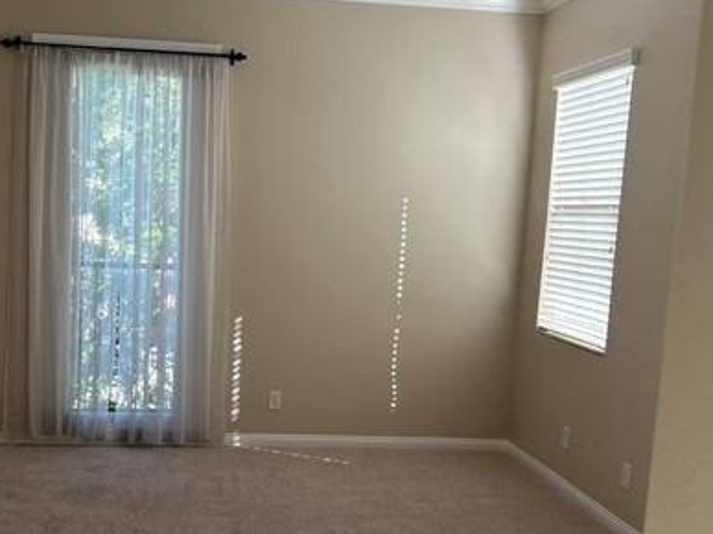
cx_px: 269
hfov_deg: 43.5
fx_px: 885
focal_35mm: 43
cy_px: 335
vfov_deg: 33.4
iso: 80
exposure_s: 1/242
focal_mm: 5.96
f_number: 1.6
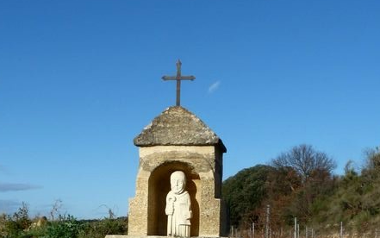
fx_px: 622
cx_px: 182
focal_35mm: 60
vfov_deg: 20.6
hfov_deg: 34.0
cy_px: 263
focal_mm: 4.8
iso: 100
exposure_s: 1/640
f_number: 5
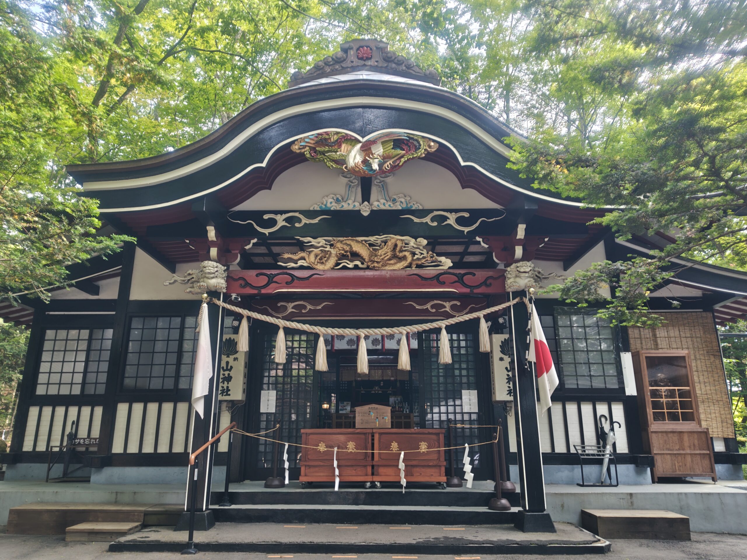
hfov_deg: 73.9
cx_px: 374
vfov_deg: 58.9
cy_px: 280
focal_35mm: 23
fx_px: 496
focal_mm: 5.56
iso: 108
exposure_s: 1/120
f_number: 1.9
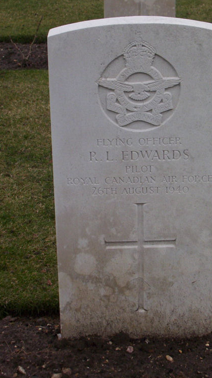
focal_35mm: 94
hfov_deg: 12.9
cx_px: 129
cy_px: 180
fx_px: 940
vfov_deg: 22.7
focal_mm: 10.76
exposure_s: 1/299
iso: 100
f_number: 3.62
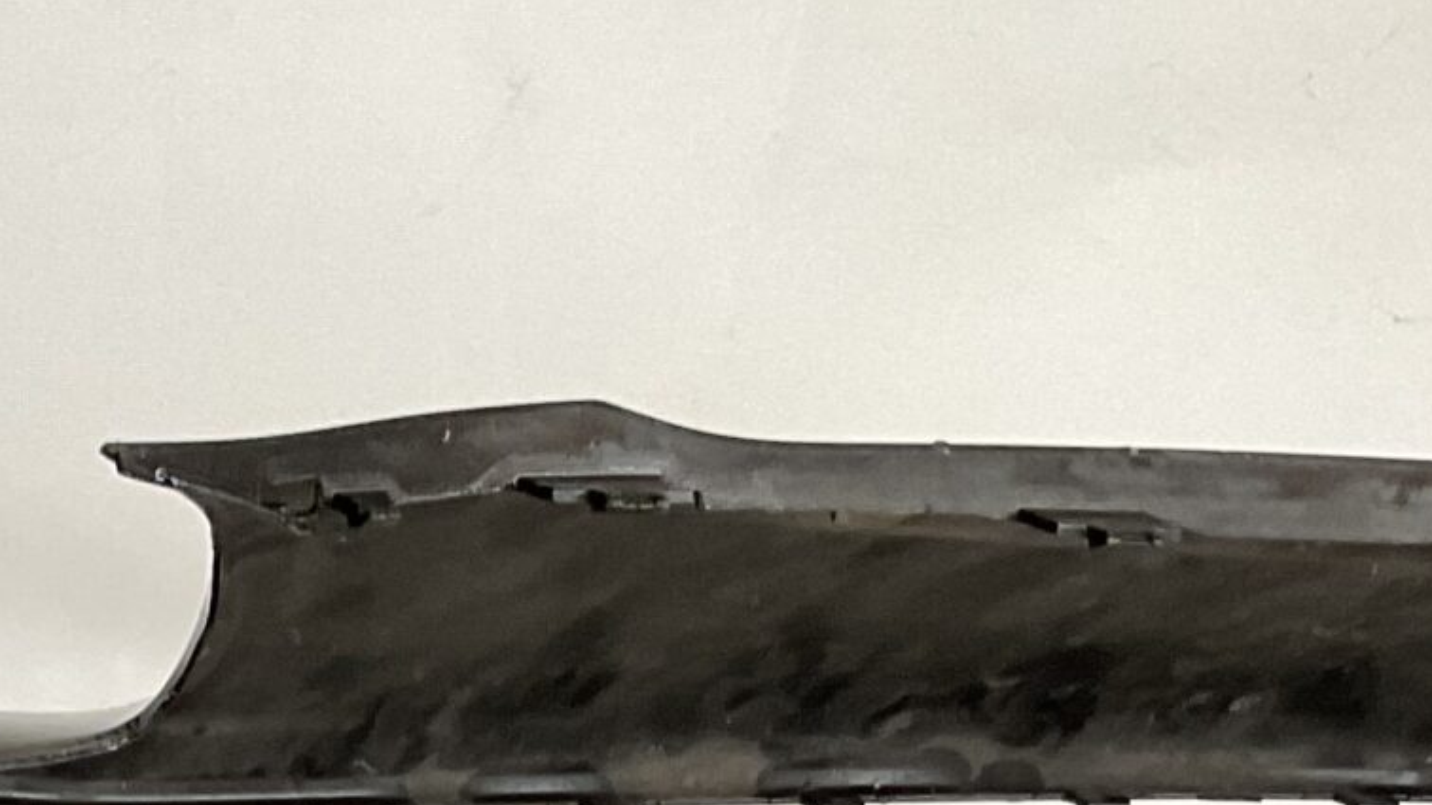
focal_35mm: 107
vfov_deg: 10.1
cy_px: 1799
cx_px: -242
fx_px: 4062
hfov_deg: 19.0
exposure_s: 1/50
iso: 64
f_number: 1.8
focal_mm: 3
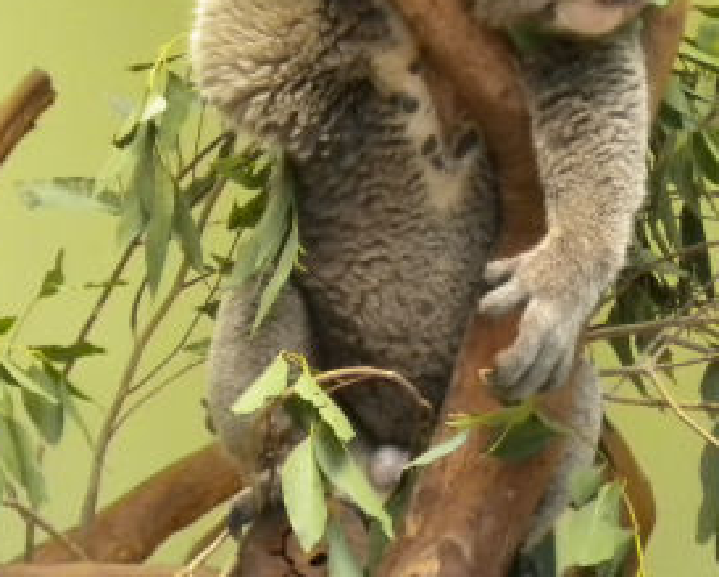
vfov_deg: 11.9
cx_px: 482
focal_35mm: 130
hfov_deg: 14.8
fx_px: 2769
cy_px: 215
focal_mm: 9.3
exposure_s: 1/177
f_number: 3.9
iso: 400
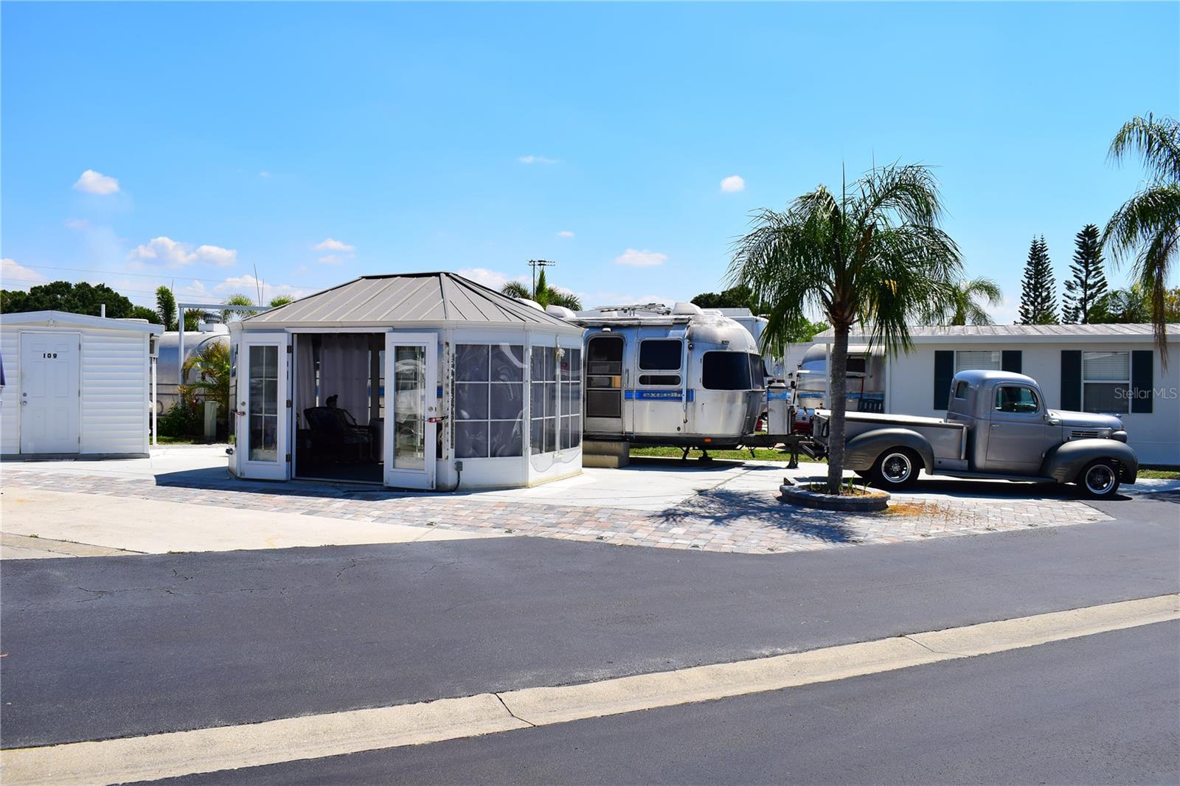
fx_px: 983
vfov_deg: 43.6
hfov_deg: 61.9
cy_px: 393
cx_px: 590
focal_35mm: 30
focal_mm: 20
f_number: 9
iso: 100
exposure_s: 1/320
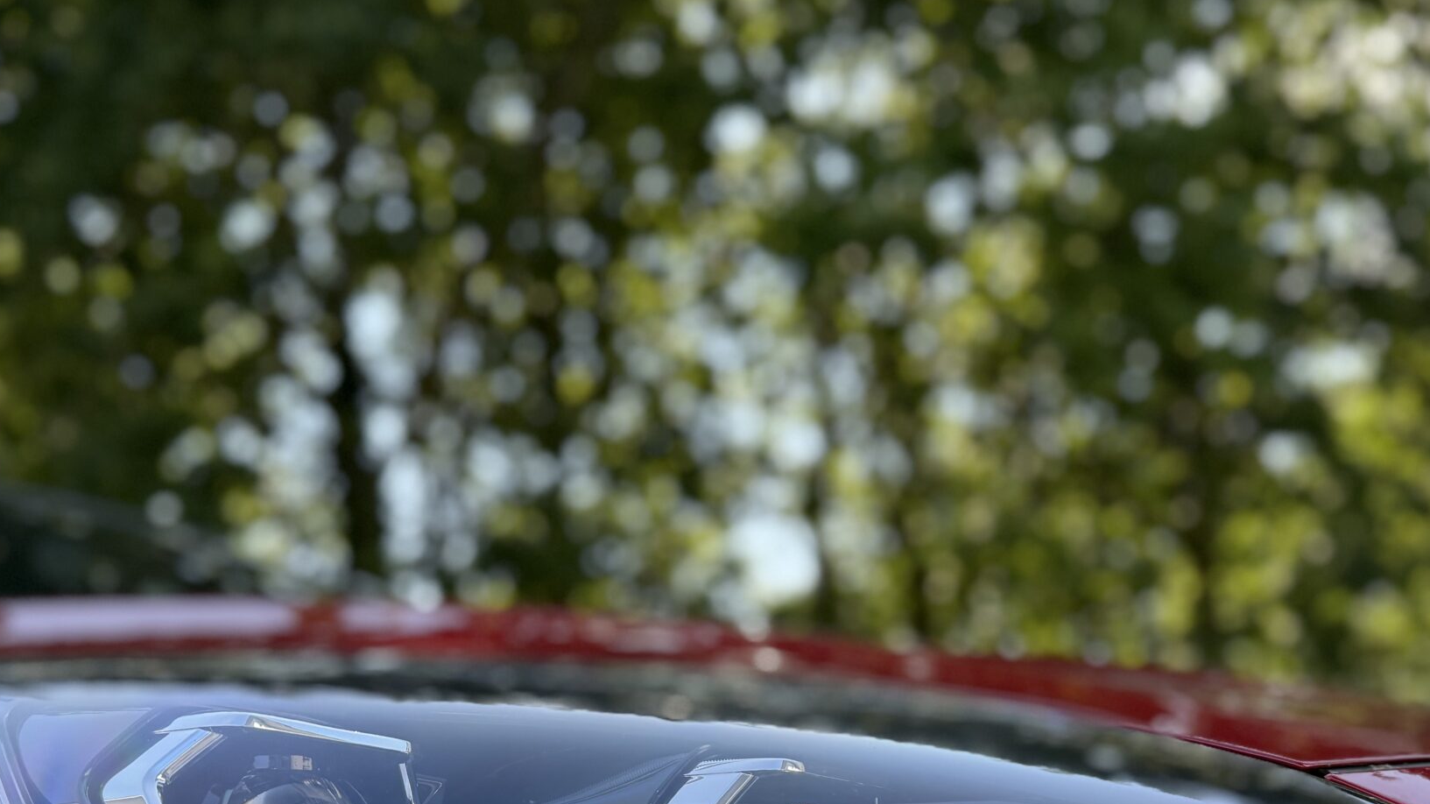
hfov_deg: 49.4
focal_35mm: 41
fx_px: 1554
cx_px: 715
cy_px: 599
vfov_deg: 28.6
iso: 100
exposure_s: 1/920
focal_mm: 6.76
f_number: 1.78
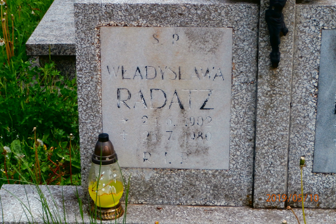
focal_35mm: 90
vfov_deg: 15.2
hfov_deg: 22.6
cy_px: 98
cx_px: 169
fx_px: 840
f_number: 5
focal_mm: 15.16
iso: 100
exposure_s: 1/250
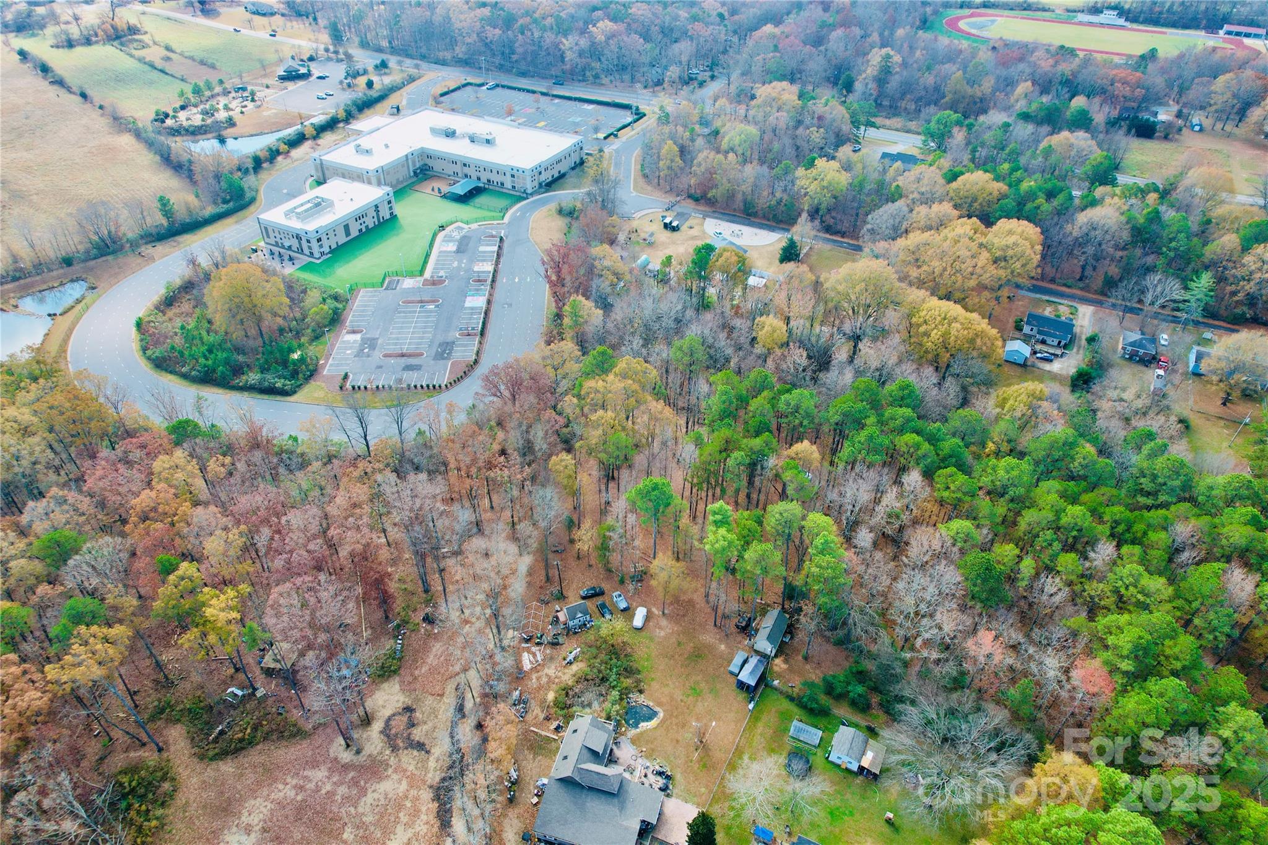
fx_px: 775
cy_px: 422
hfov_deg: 78.6
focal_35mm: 22
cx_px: 634
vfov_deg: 57.2
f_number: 2.8
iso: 120
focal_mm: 8.38
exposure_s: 1/640
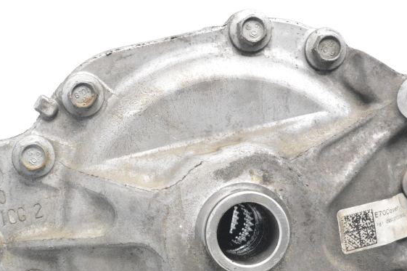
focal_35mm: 85
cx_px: 135
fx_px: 959
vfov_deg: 15.9
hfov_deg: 23.8
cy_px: 225
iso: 6400
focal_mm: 31
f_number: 9
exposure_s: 1/320
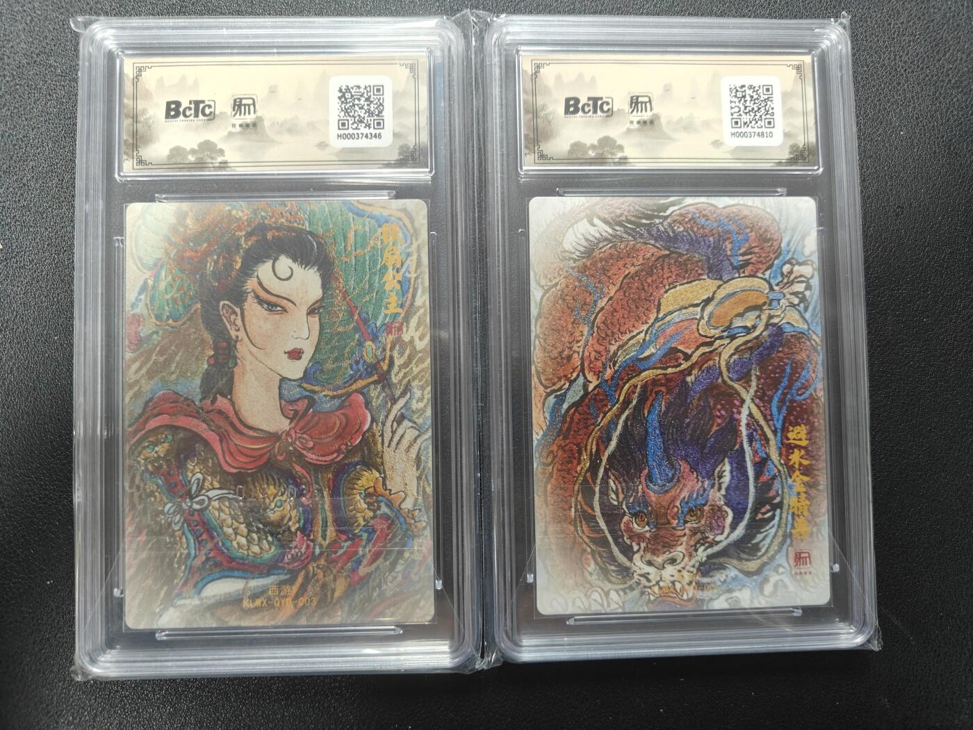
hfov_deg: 71.6
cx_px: 486
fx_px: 675
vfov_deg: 56.8
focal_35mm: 24
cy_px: 365
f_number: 1.8
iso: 200
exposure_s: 1/50
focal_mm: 5.59
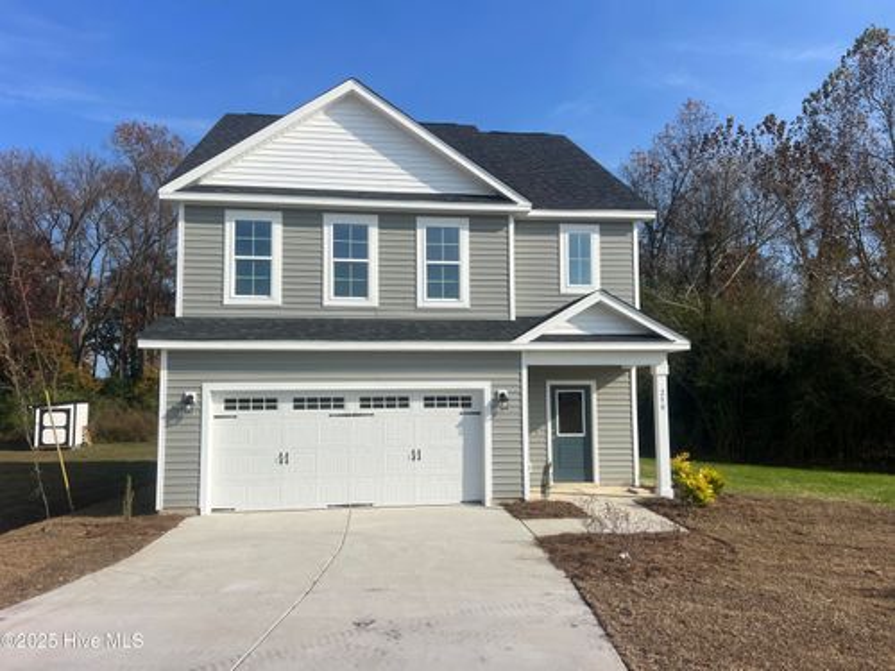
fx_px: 672
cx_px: 448
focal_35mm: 26
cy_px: 336
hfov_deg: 67.3
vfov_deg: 53.1
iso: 50
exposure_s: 1/8000
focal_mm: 5.7
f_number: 1.5
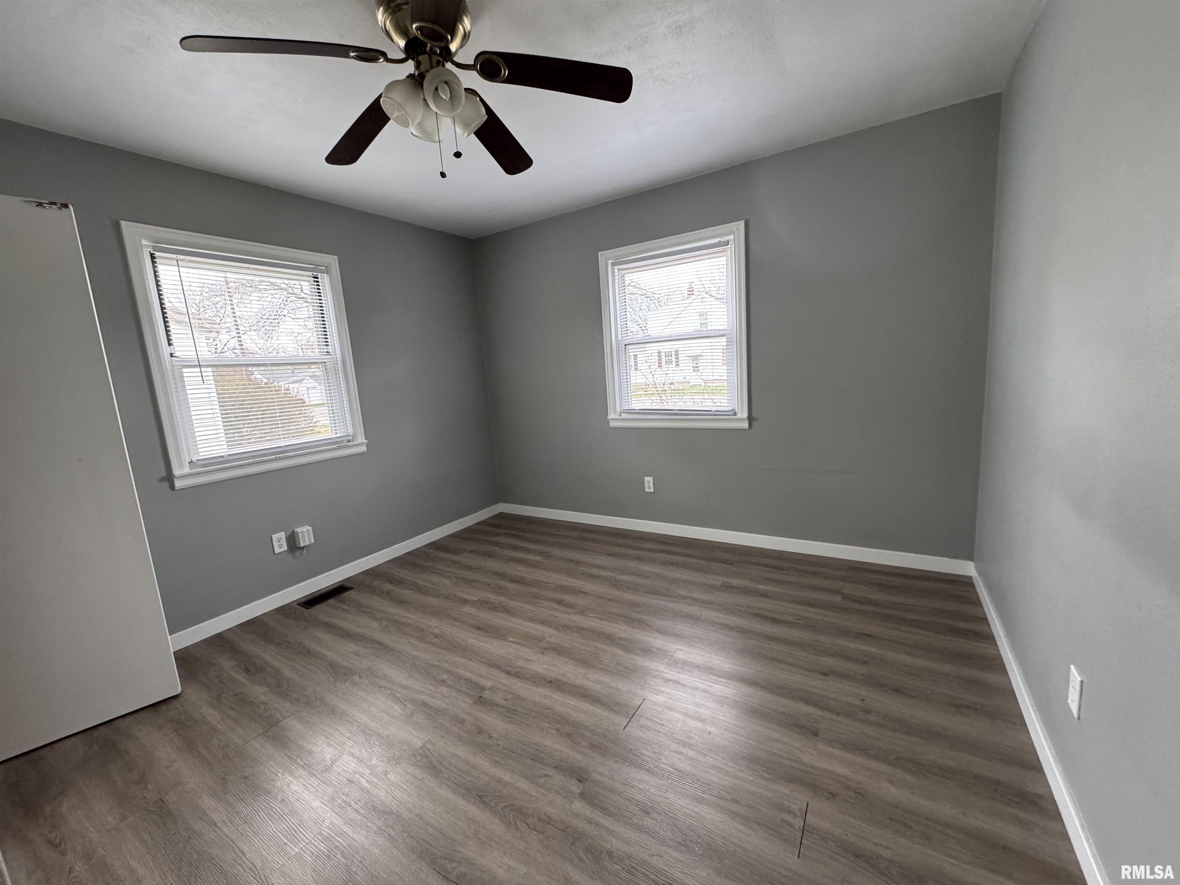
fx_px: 477
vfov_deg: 85.7
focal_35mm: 14
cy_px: 442
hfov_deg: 102.1
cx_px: 590
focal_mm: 2.22
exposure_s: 1/99
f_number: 2.2
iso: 320
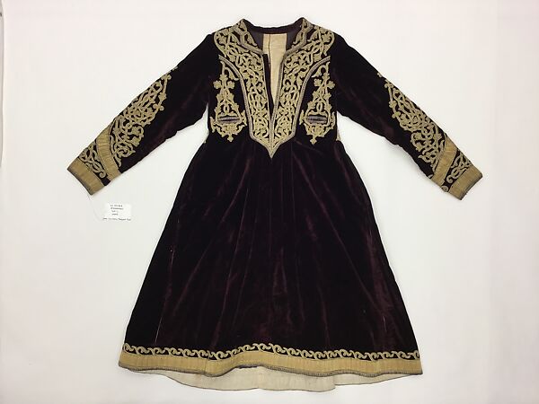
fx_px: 483
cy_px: 202
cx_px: 270
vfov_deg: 45.4
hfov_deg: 58.4
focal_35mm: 31
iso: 32
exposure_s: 1/40
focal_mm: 3.3
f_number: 2.4
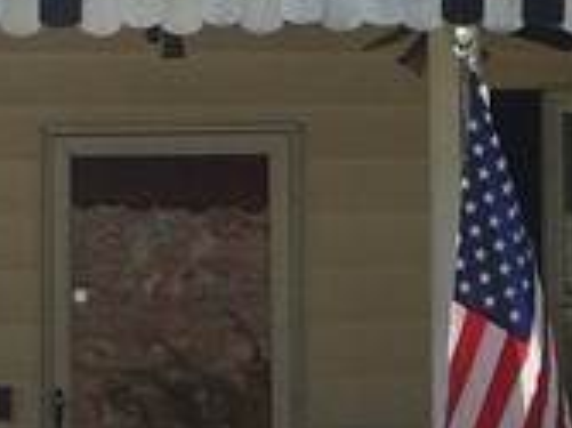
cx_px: 449
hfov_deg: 9.2
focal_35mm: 215
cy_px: -55
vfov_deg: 6.9
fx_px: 3550
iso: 80
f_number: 5.7
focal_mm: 7.8
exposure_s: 1/350
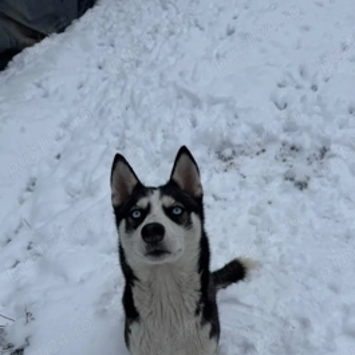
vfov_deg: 49.2
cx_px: 180
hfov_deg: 51.1
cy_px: 263
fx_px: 371
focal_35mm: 32
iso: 80
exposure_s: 1/2041
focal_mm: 6.76
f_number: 1.78
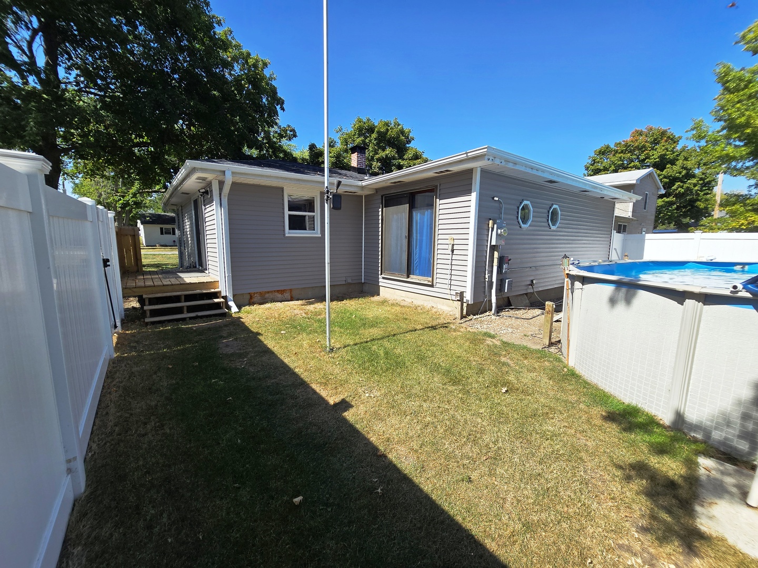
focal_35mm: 13
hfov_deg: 106.2
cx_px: 379
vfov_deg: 89.9
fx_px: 285
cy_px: 284
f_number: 2.2
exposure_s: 1/1785
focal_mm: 2.2
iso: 50
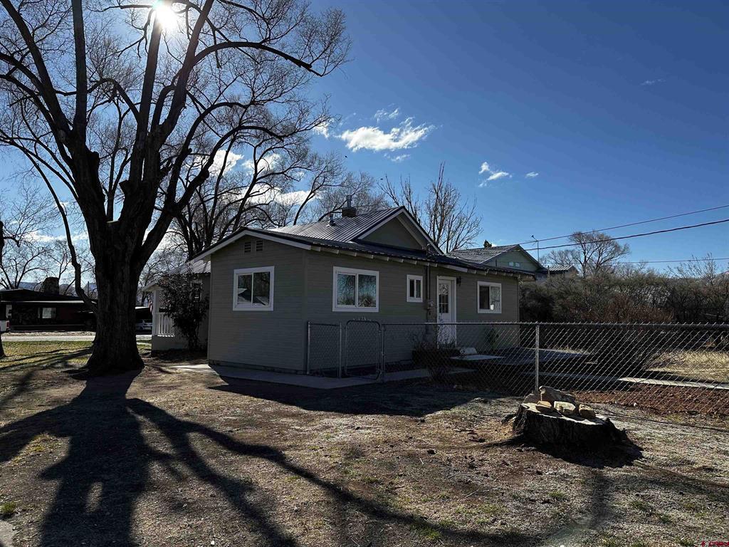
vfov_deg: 56.8
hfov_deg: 71.6
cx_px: 364
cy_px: 274
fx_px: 505
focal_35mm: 24
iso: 80
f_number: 1.78
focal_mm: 6.86
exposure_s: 1/5525
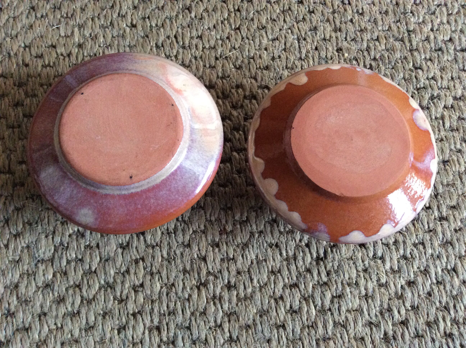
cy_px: 174
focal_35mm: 32
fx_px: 430
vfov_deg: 44.1
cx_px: 233
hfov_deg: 56.9
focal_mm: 3.3
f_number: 2.4
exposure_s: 1/25
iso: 320
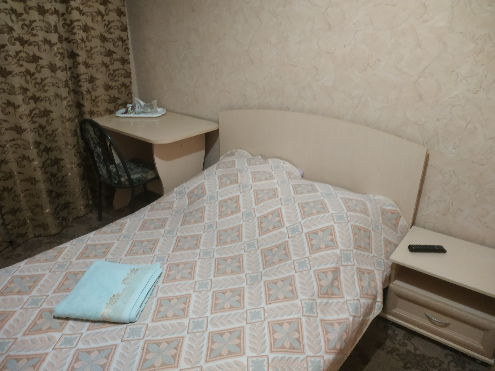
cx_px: 248
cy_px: 186
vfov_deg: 56.8
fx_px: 343
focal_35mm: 24
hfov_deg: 71.6
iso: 500
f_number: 1.9
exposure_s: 1/20
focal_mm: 3.94
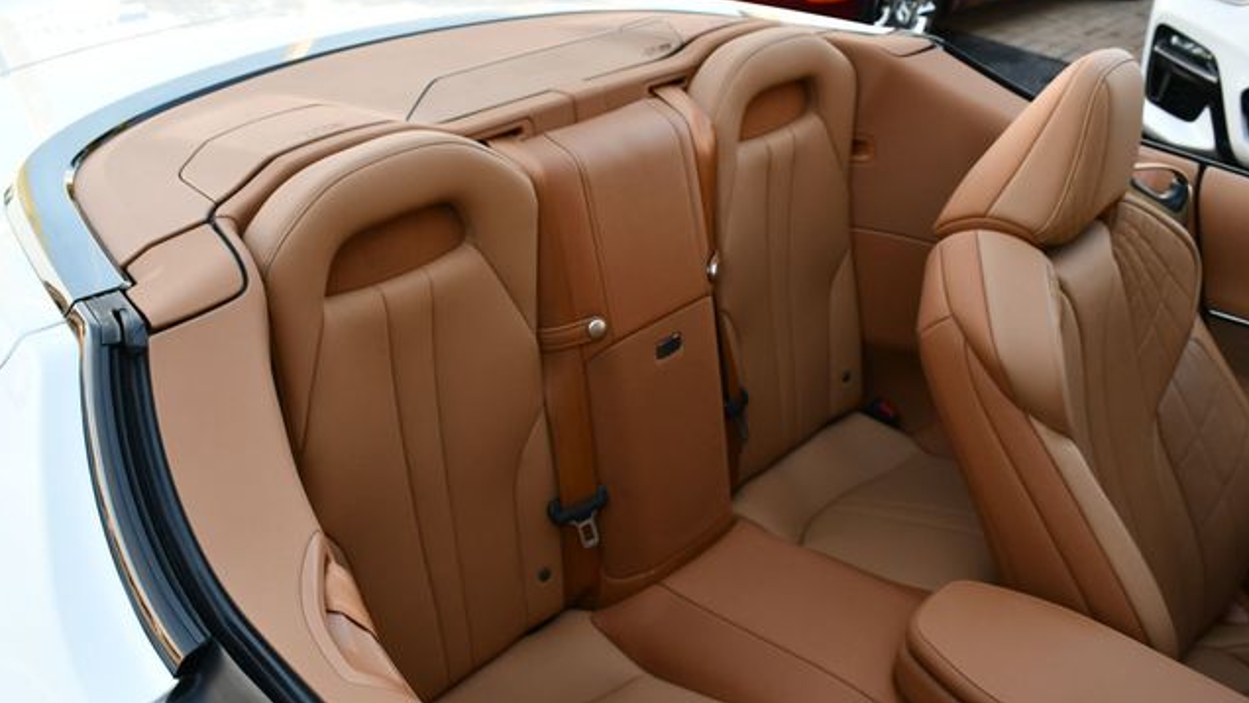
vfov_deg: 31.2
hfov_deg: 52.8
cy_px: 340
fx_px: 1259
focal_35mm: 38
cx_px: 623
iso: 360
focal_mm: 18
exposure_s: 1/250
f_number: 5.6
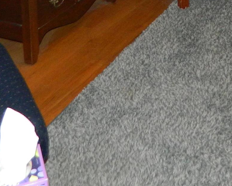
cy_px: -128
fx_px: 659
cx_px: 210
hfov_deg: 19.6
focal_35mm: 96
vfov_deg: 14.5
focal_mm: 4.5
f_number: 3.1
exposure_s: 1/30
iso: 200
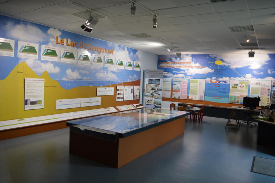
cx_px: 138
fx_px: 206
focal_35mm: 27
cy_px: 92
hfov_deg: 67.4
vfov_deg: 47.9
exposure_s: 1/60
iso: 400
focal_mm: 18
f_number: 3.5
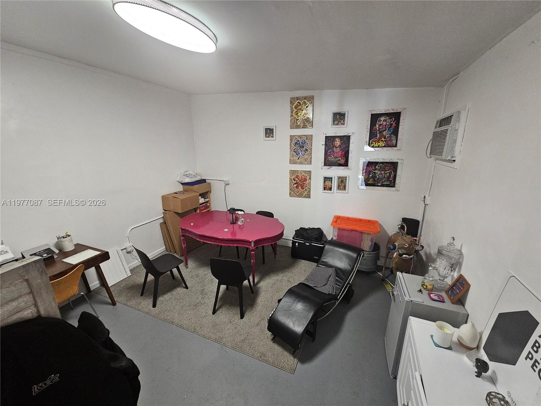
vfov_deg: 89.9
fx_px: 203
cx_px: 270
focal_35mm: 13
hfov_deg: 106.2
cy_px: 203
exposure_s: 1/60
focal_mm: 2.2
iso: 400
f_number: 2.2
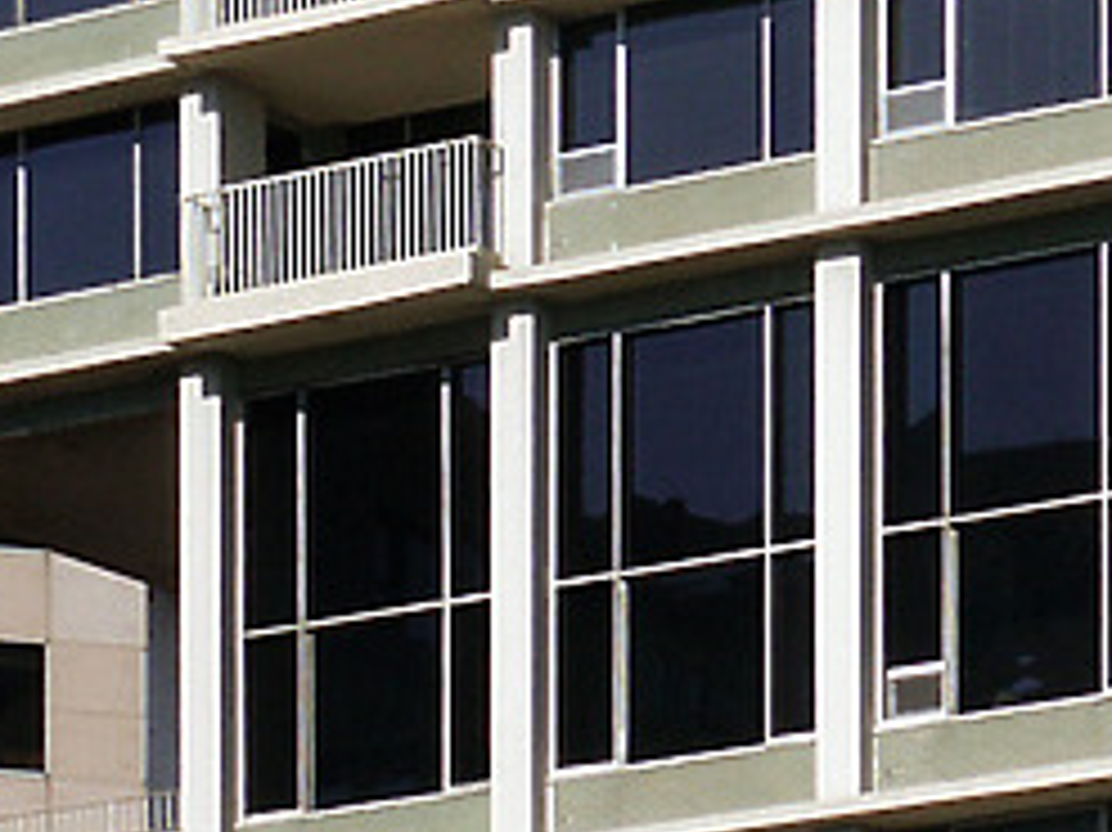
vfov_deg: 5.2
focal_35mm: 288
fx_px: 9247
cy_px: 695
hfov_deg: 6.8
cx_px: 1526
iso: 64
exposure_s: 1/250
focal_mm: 15.82
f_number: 8
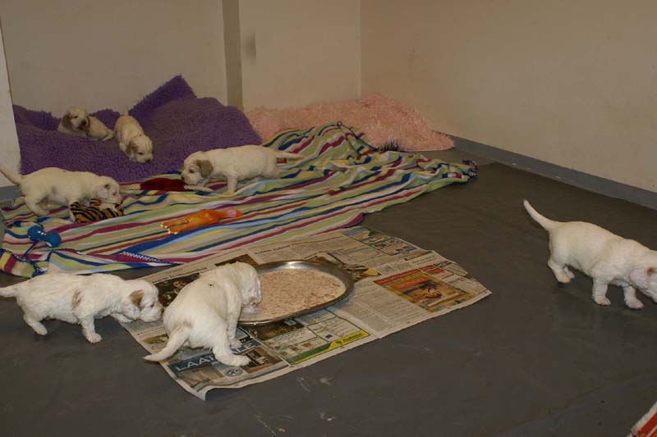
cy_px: 218
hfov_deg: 46.4
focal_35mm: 42
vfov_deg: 31.9
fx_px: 766
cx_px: 328
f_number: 5.6
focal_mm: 28
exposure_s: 1/60
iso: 400
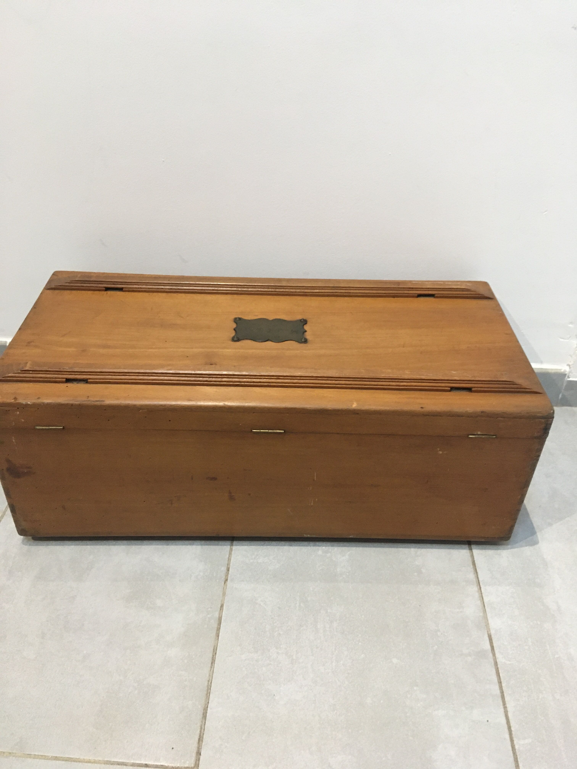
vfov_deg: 61.7
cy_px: 384
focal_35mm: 29
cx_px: 288
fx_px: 645
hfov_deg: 48.2
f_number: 2.2
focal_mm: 4.15
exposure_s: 1/20
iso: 200
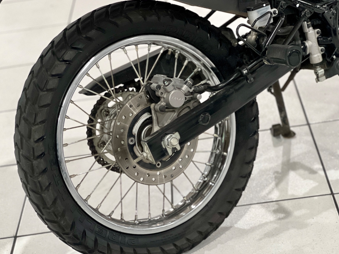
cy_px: 132
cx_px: 165
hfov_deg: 20.4
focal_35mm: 96
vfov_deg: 15.4
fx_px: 940
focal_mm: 9
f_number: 2.8
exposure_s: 1/40
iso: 400
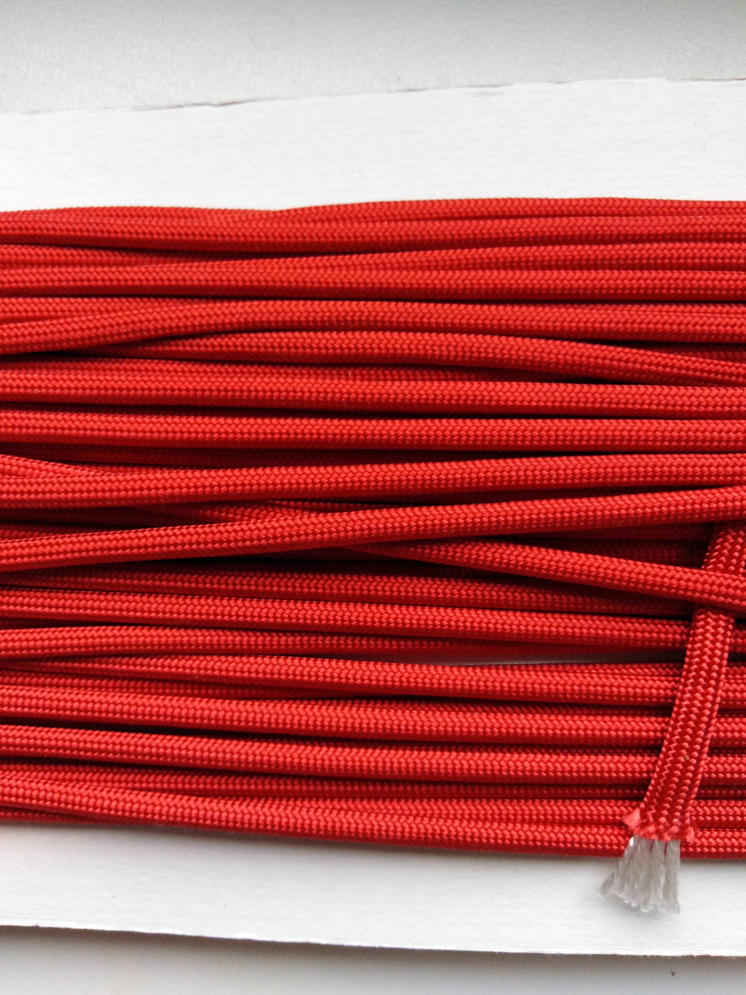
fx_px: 747
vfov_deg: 67.3
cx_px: 373
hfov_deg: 53.1
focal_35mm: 26
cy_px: 498
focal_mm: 3.46
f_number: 2.2
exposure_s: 1/30
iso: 292
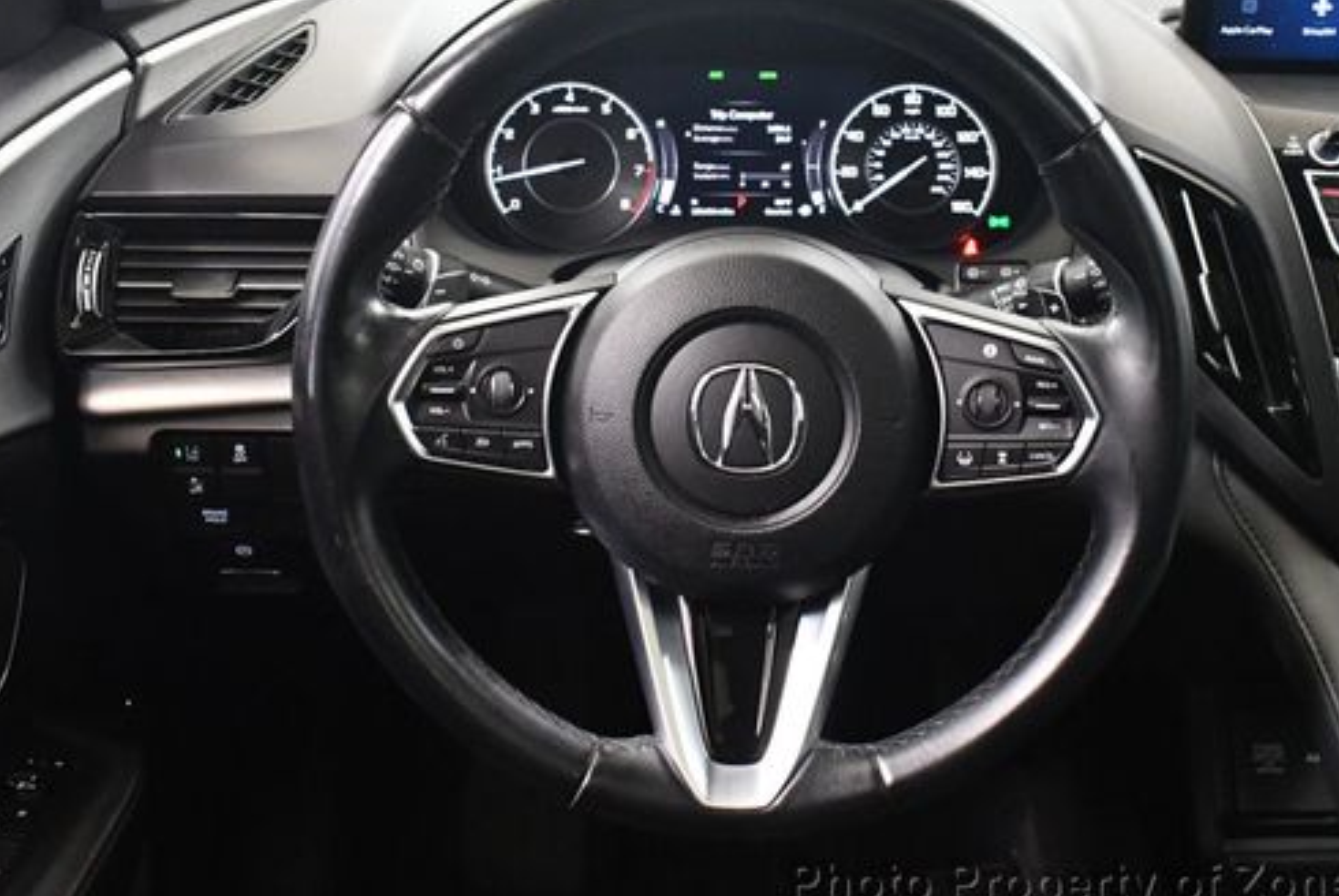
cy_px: 350
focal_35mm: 47
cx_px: 754
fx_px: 1750
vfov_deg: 28.6
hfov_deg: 41.8
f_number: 3.5
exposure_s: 1/60
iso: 4000
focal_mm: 18
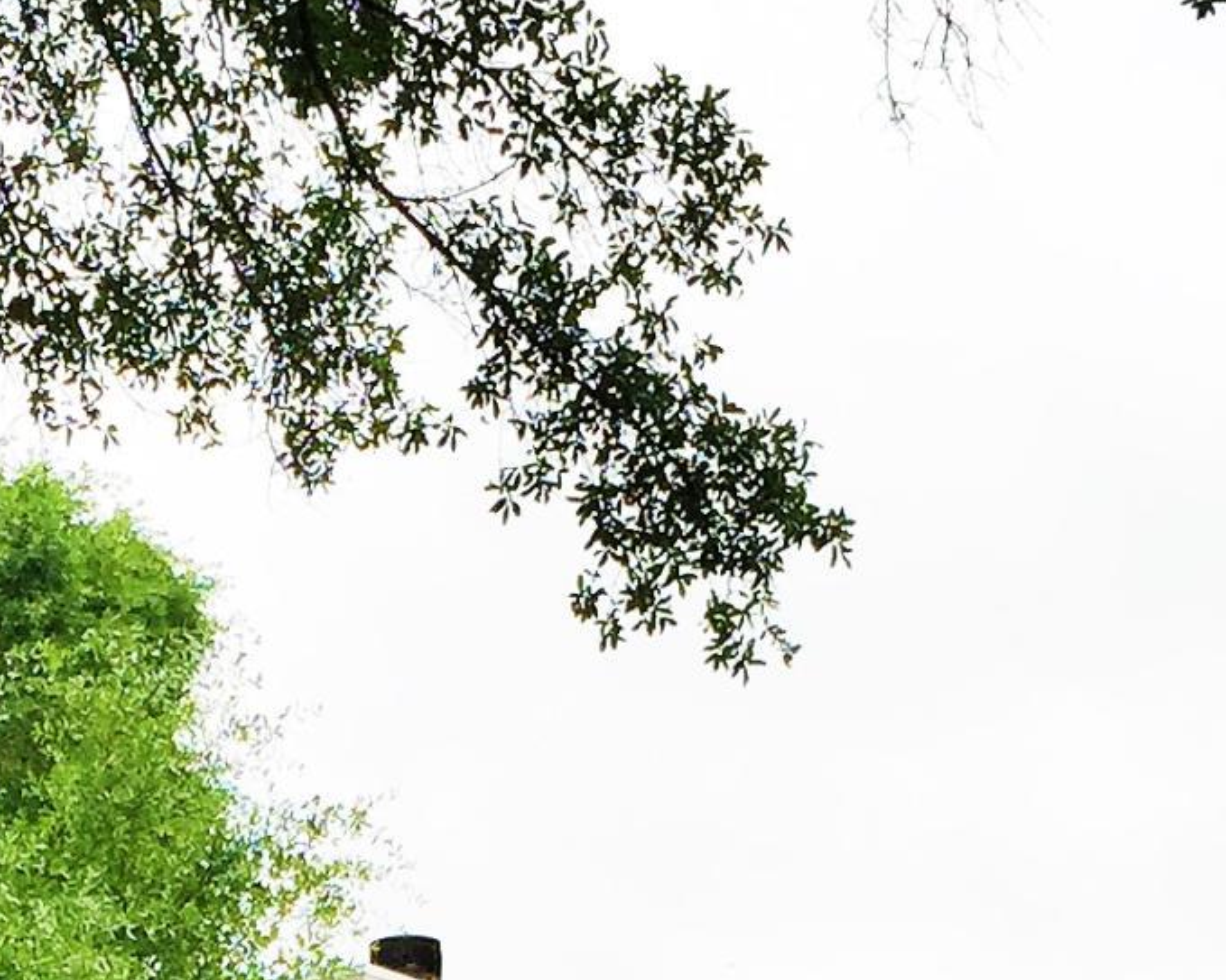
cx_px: 208
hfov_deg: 15.3
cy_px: 1783
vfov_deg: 11.4
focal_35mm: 125
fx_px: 4535
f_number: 2.2
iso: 32
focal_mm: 4.15
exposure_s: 1/694
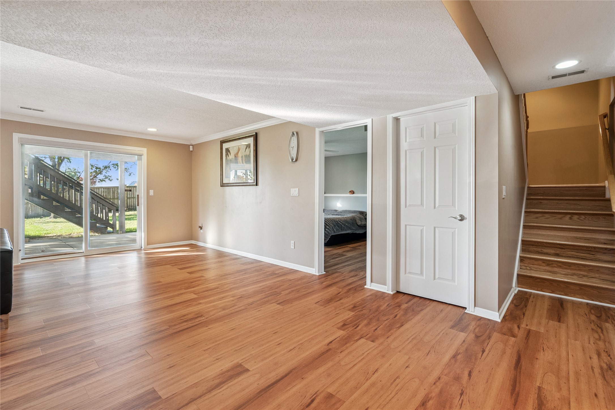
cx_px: 308
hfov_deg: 96.7
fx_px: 273
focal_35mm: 16
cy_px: 205
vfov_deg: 73.7
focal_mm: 16
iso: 800
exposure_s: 1/15
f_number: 9
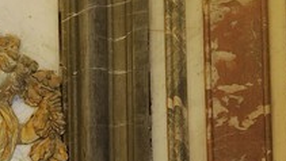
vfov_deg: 3.1
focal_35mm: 381
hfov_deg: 5.2
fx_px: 2891
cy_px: 555
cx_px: -703
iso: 200
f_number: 13
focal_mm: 48
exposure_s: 5
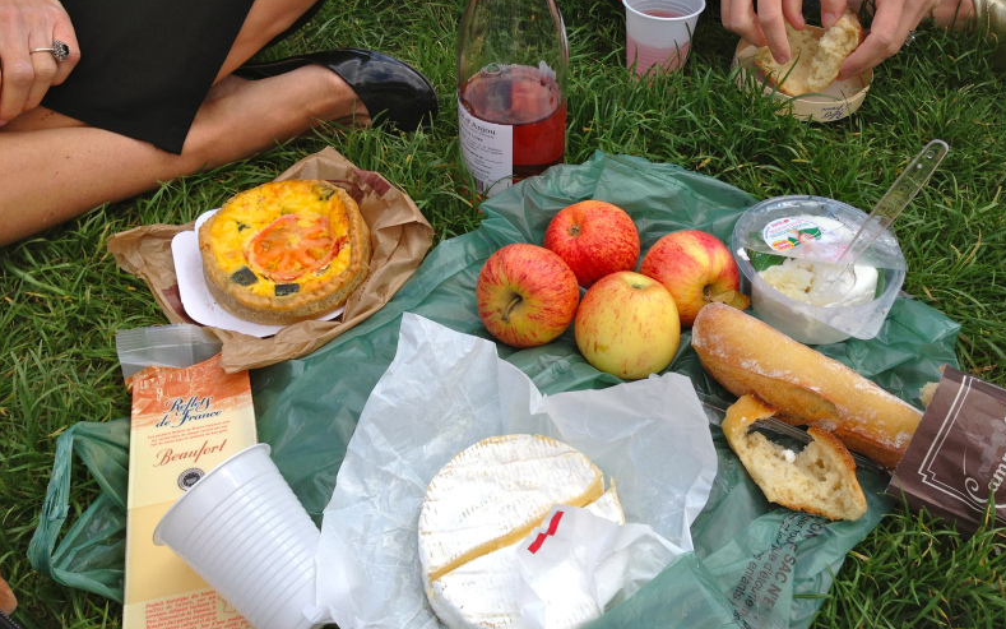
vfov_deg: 35.2
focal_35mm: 36
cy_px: 242
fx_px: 987
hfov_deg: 54.0
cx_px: 516
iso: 50
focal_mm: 4.13
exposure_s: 1/809
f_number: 2.4
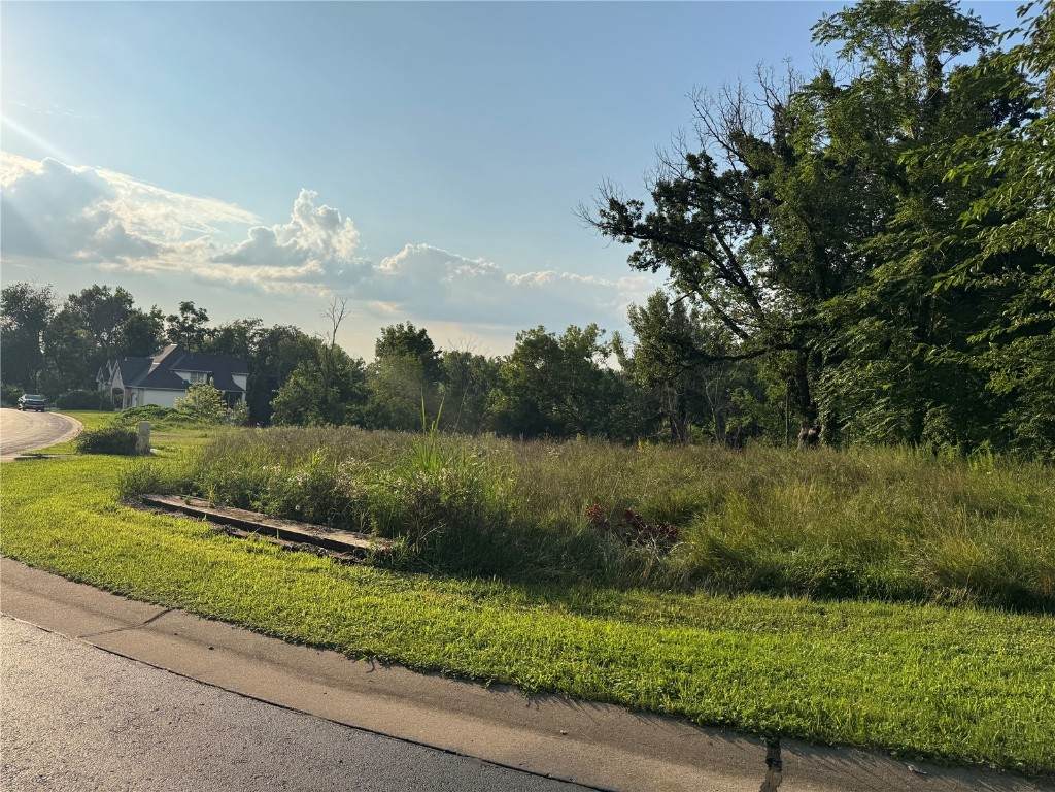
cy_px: 396
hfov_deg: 71.6
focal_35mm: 24
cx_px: 528
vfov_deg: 56.8
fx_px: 731
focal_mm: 6.76
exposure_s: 1/7092
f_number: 1.78
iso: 80
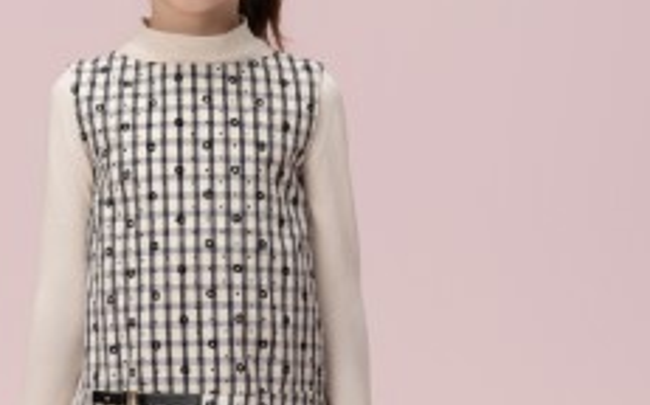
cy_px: 433
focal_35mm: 237
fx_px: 4195
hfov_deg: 8.8
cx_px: 183
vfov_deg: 5.5
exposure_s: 1/160
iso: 100
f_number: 8
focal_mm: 70
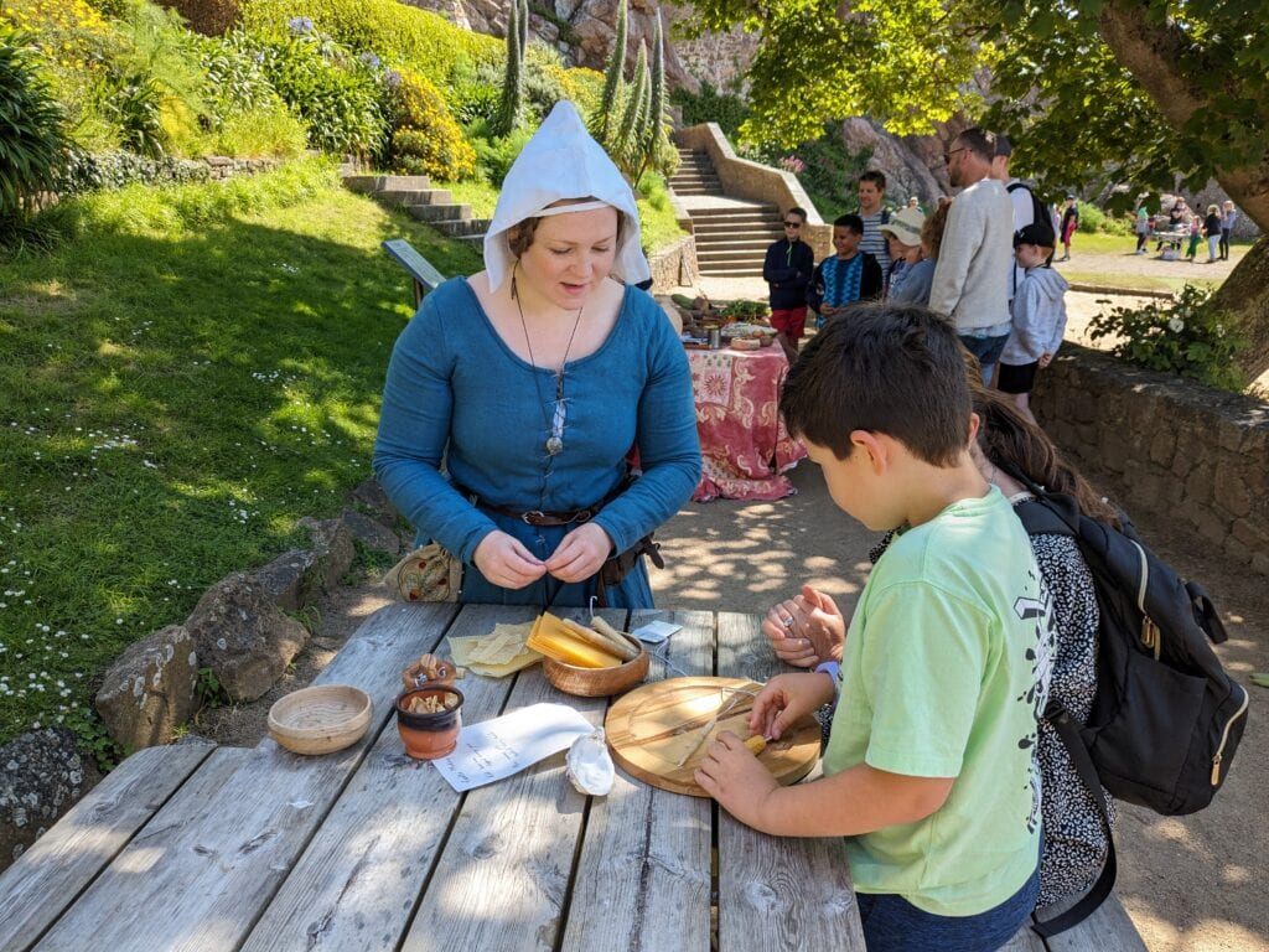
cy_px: 476
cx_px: 634
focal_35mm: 27
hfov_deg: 65.3
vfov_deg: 51.4
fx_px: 990
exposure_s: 1/779
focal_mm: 4.38
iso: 47
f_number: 1.73
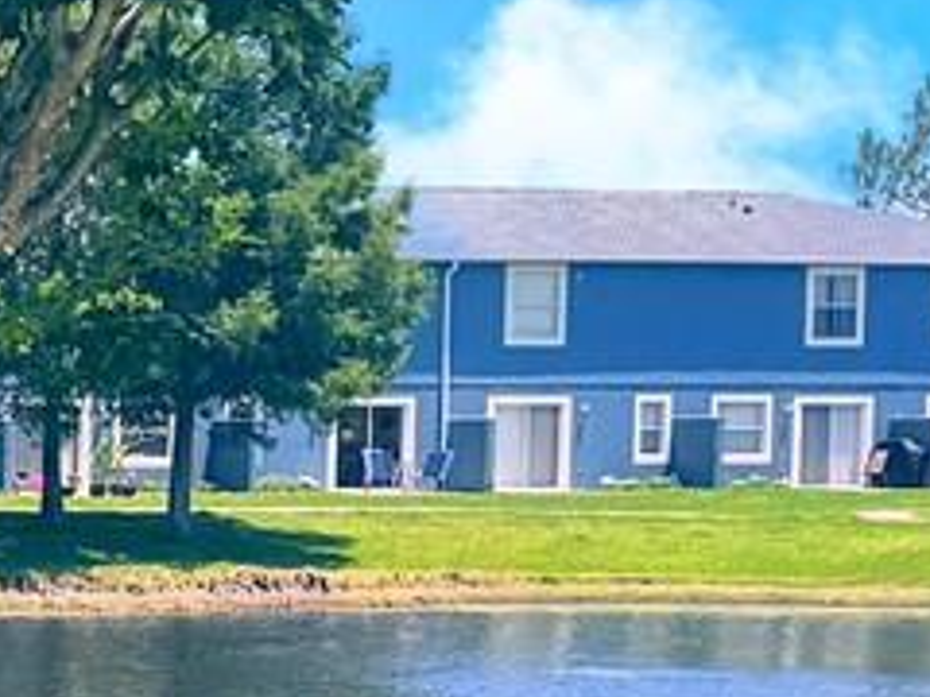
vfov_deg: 9.2
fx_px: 4299
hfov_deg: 11.2
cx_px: -942
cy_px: 778
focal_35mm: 160
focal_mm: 6.76
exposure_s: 1/3413
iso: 80
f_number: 1.78
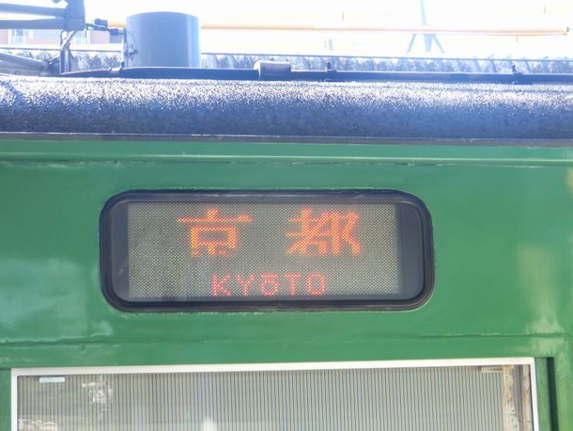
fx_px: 1341
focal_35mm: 81
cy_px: 227
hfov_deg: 24.1
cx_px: 286
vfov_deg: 18.2
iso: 80
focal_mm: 13.6
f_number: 4.6
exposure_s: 1/80
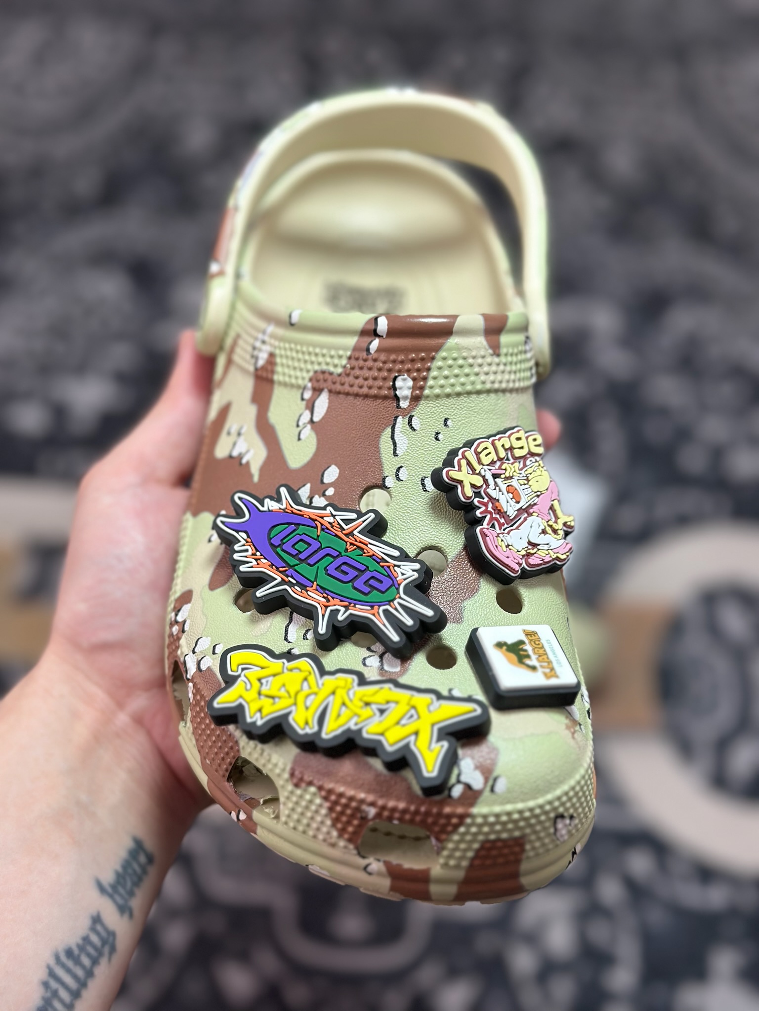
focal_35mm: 48
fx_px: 1403
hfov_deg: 30.3
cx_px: 380
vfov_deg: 39.7
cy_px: 506
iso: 80
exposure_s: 1/1019
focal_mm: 6.86
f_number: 1.78
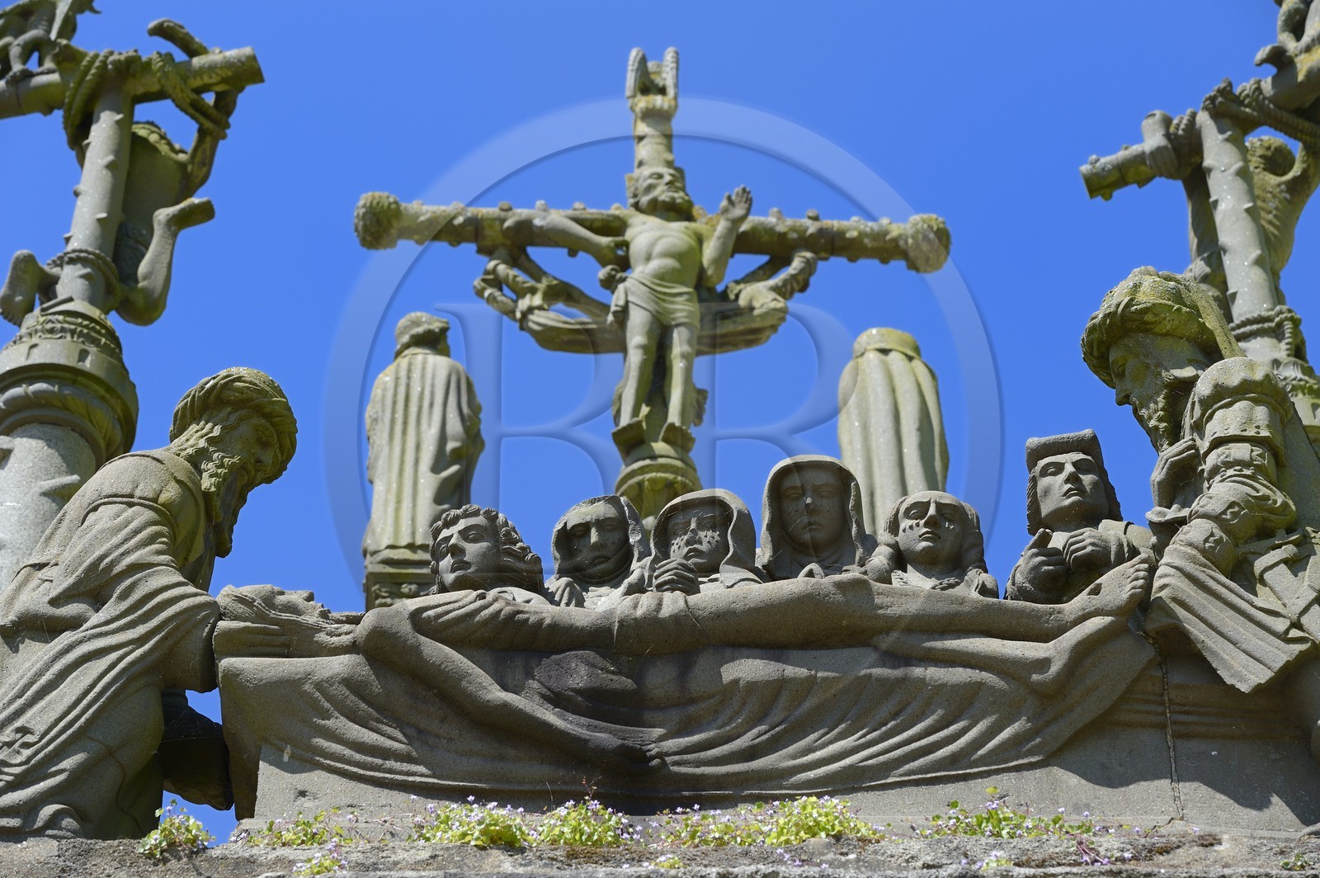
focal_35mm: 120
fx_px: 4396
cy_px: 439
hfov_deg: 17.1
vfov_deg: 11.4
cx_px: 660
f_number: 7.1
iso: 200
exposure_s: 1/400
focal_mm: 120
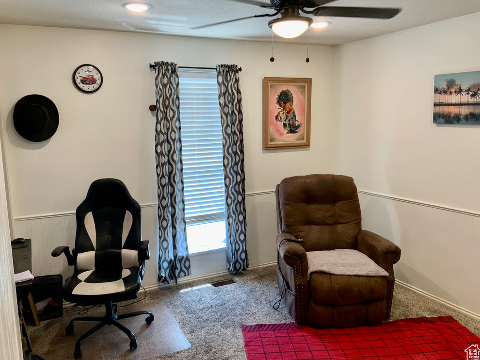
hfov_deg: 60.0
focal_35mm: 30
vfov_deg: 46.8
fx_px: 416
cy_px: 179
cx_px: 238
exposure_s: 1/60
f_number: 1.8
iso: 50
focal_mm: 3
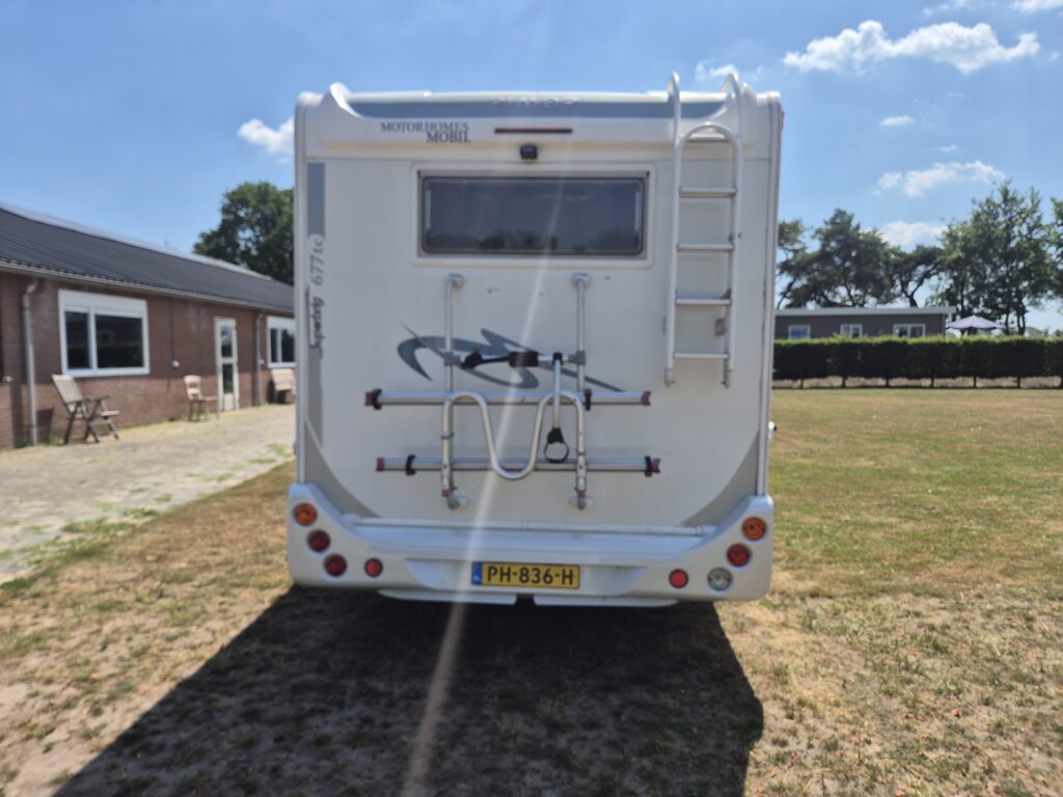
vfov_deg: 58.9
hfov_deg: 73.9
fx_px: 706
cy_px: 398
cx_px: 532
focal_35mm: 23
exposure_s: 1/2036
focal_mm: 5.4
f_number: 1.8
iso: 25
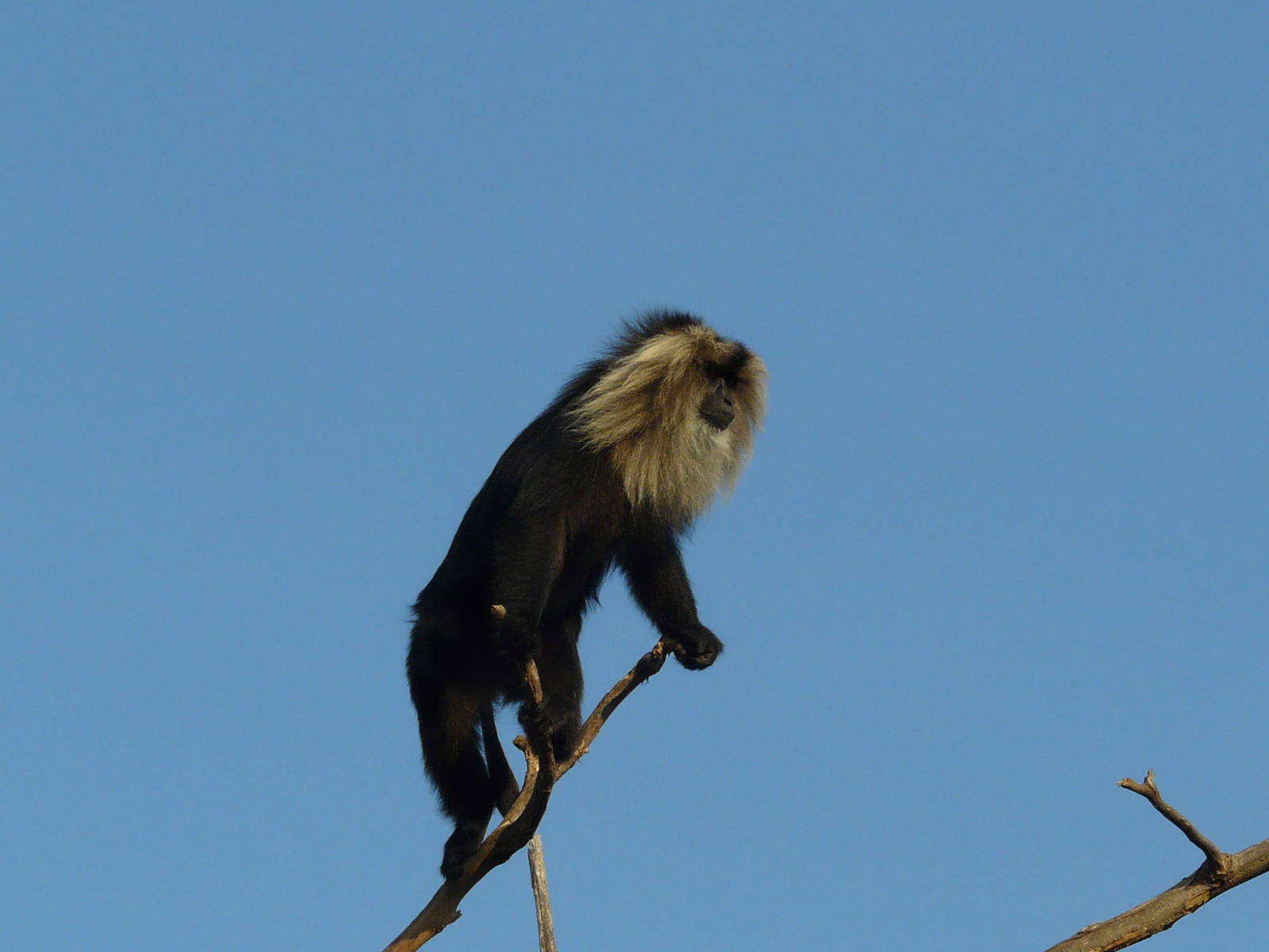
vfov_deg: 7.4
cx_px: 634
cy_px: 476
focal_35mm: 201
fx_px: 7369
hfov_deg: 9.8
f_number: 5.6
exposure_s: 1/400
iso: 100
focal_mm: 20.6
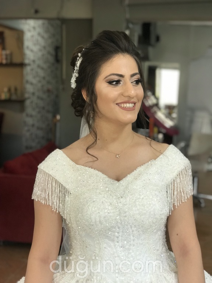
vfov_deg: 33.8
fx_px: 465
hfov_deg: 25.7
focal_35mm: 57
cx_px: 106
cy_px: 142
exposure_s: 1/50
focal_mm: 6.6
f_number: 2.8
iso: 64
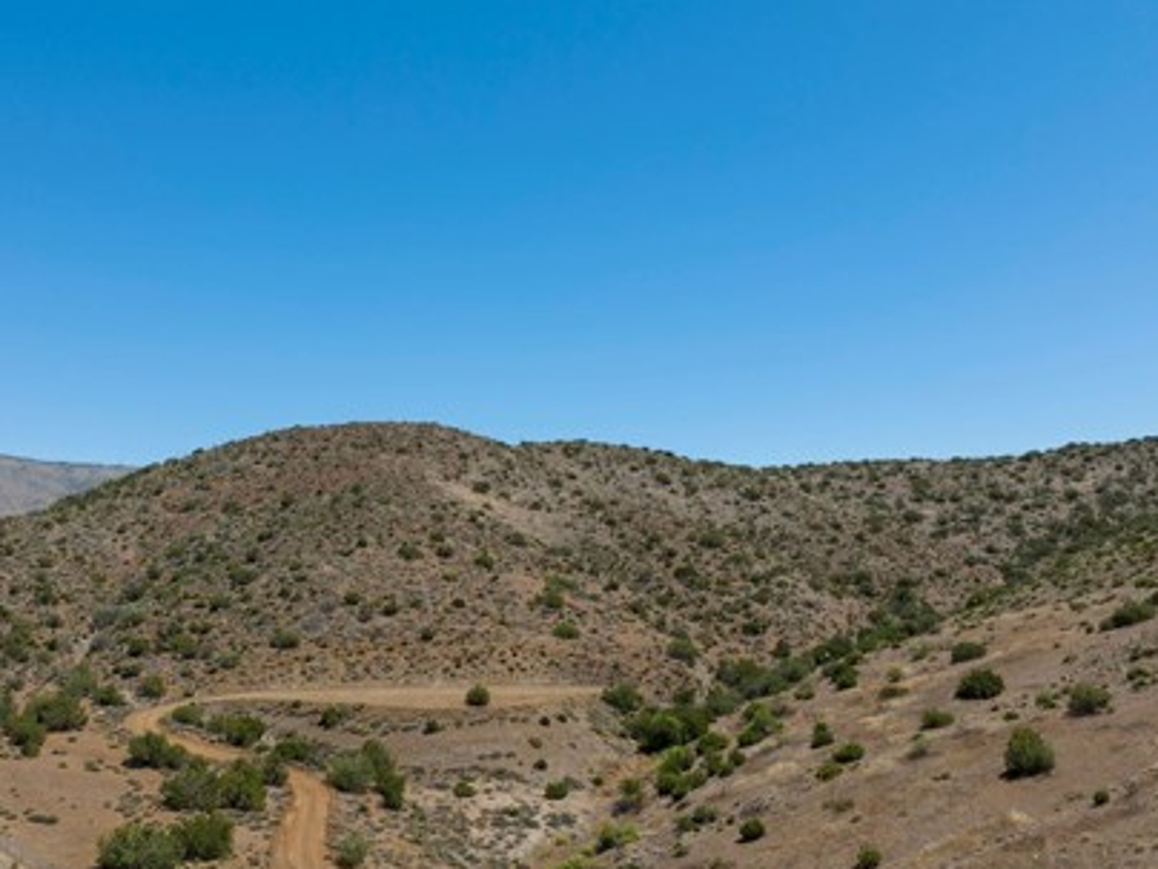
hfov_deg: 48.9
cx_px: 504
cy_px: 584
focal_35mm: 38
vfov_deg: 37.3
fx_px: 1271
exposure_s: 1/1600
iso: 100
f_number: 2.8
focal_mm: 12.29
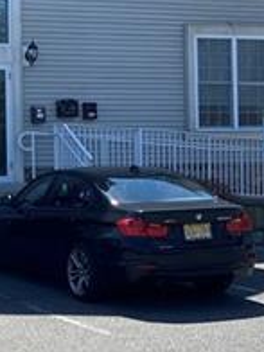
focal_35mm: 102
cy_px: 138
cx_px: -75
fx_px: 1037
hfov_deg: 14.0
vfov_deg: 19.2
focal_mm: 4.25
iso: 32
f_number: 1.8
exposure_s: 1/1961
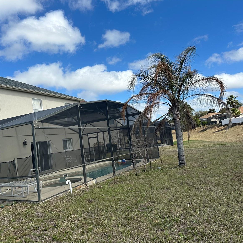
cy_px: 122
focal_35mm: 29
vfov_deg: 55.6
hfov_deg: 55.1
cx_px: 94
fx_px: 230
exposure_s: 1/4762
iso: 80
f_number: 1.78
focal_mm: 6.86
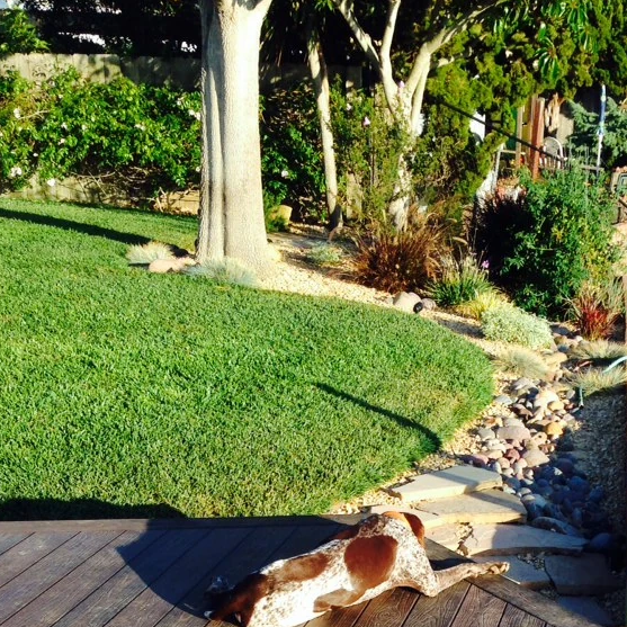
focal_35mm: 67
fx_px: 1373
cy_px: 701
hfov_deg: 25.4
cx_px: 464
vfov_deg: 24.0
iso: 50
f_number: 2.4
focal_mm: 4.12
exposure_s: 1/565
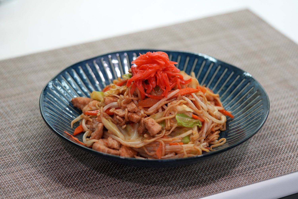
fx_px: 1117
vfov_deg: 10.2
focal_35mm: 135
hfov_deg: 15.2
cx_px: 149
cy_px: 100
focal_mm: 90
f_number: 2.8
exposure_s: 1/100
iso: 400
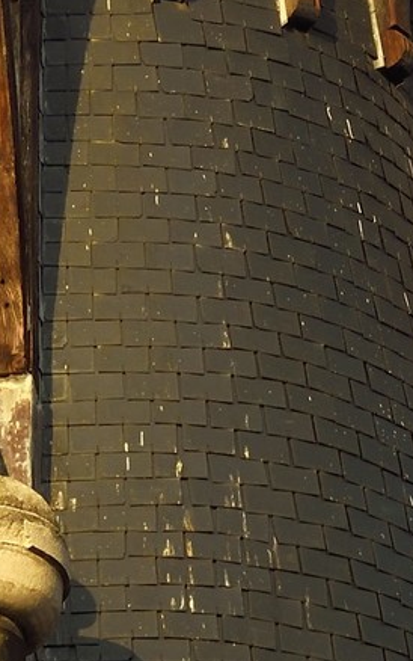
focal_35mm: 838
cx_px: 23
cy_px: -849
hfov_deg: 1.6
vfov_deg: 2.5
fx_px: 15082
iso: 400
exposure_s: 1/200
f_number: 14
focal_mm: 150
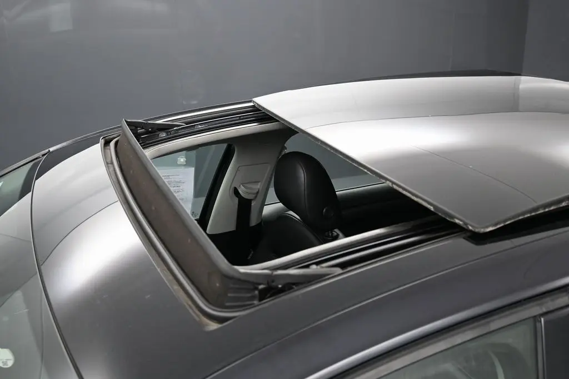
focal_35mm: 39
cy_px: 190
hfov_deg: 49.5
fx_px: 616
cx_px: 284
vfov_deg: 34.2
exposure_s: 1/125
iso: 400
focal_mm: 26
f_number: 4.5
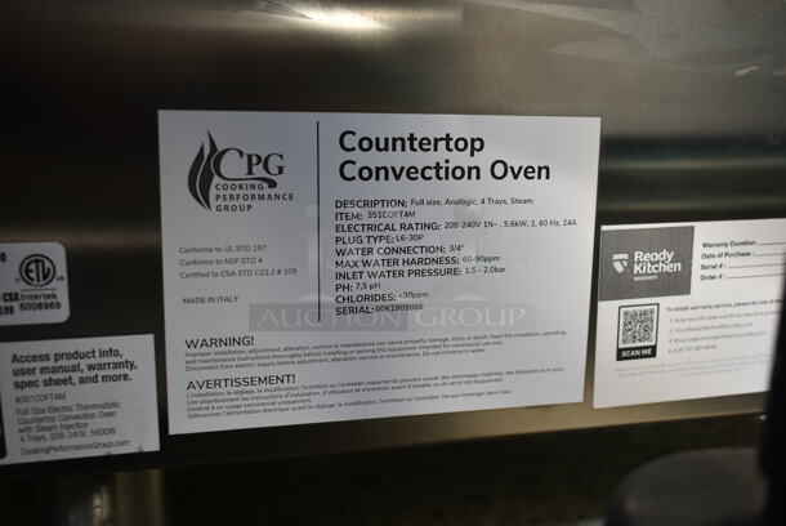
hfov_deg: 53.1
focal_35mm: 36
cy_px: 263
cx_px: 393
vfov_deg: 37.0
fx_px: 787
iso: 100
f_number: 4
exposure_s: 1/60
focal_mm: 24
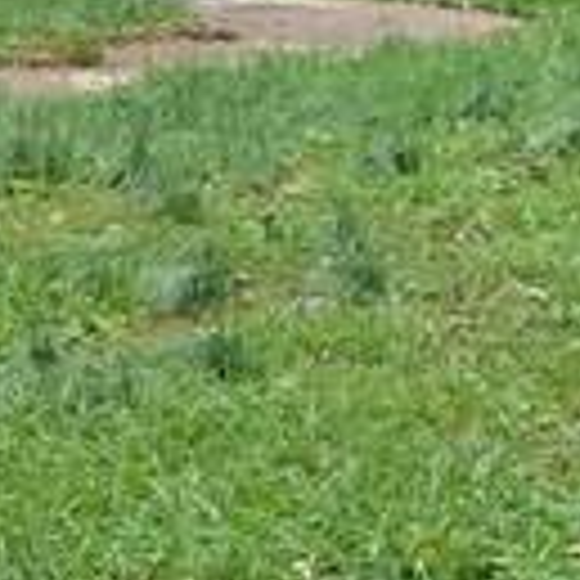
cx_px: -1281
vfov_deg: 9.5
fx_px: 3450
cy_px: -135
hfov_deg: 8.0
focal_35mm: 182
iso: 25
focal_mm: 4.25
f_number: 1.8
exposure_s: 1/849
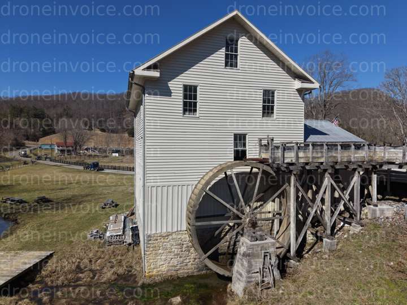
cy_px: 152
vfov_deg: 56.8
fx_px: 282
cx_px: 204
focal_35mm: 24
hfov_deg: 71.6
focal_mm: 8.67
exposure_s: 1/160
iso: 100
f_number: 1.8
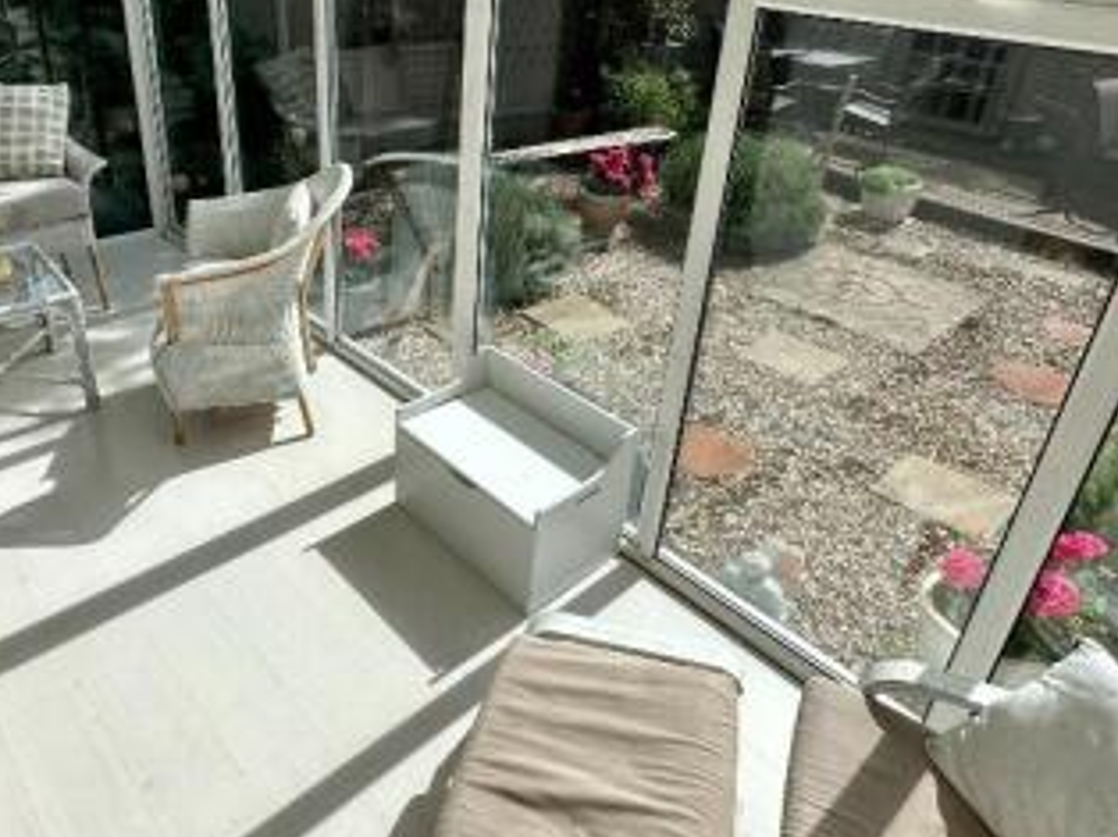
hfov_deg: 66.7
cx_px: 450
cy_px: 312
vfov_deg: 52.4
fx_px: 839
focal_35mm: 26
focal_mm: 2.22
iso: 50
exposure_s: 1/2747
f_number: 2.2
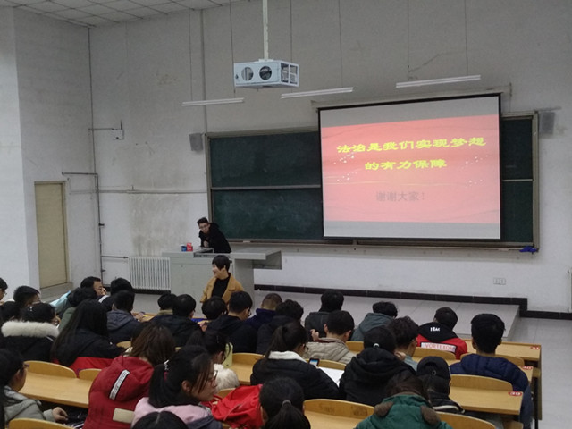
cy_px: 214
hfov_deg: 76.4
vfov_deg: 61.1
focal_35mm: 22
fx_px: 364
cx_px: 286
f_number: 2.2
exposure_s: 1/33
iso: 640
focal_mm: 3.81
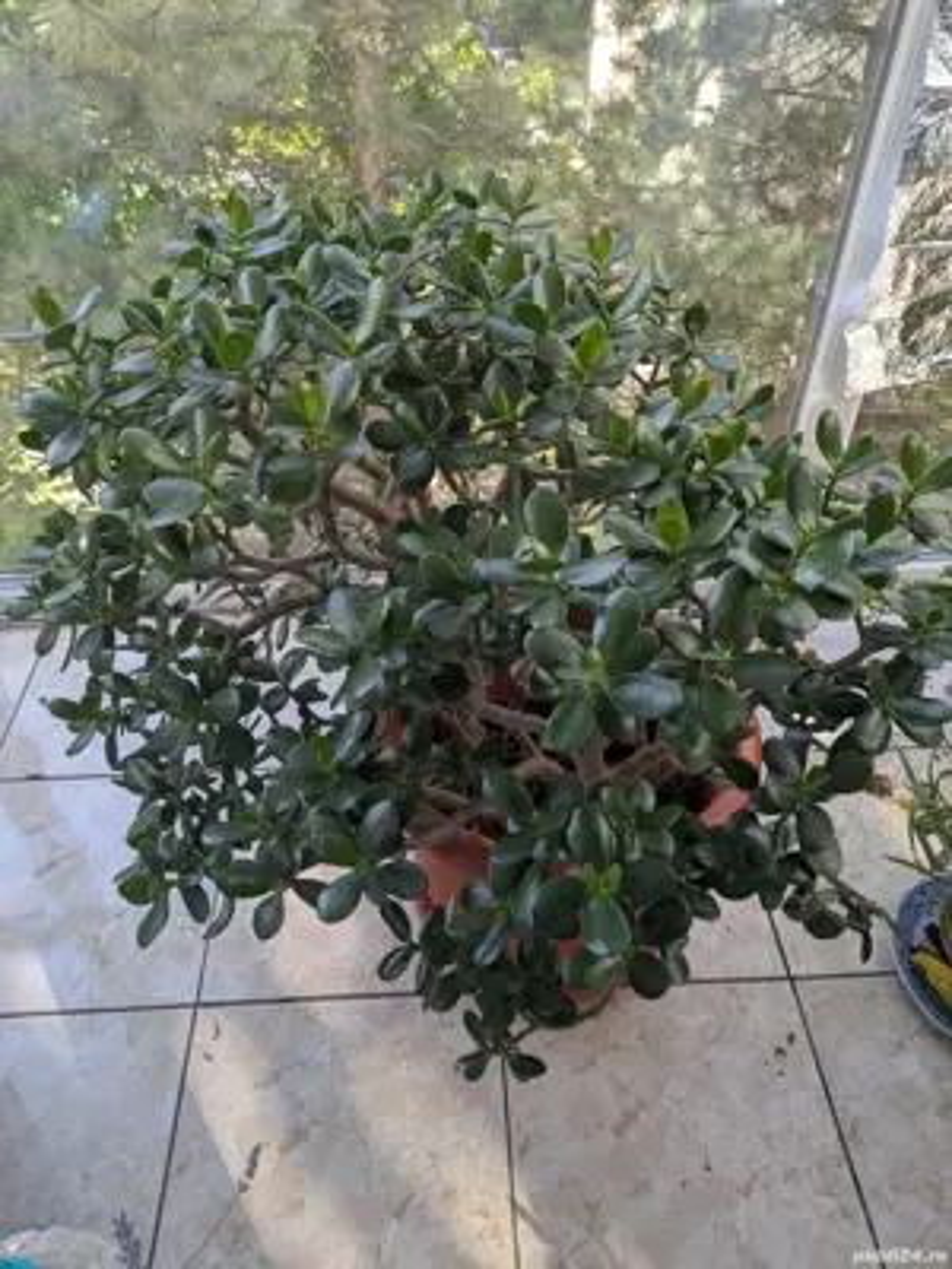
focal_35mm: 25
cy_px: 634
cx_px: 476
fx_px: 917
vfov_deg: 69.4
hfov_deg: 54.9
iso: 40
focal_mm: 5.43
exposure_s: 1/120
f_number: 1.89
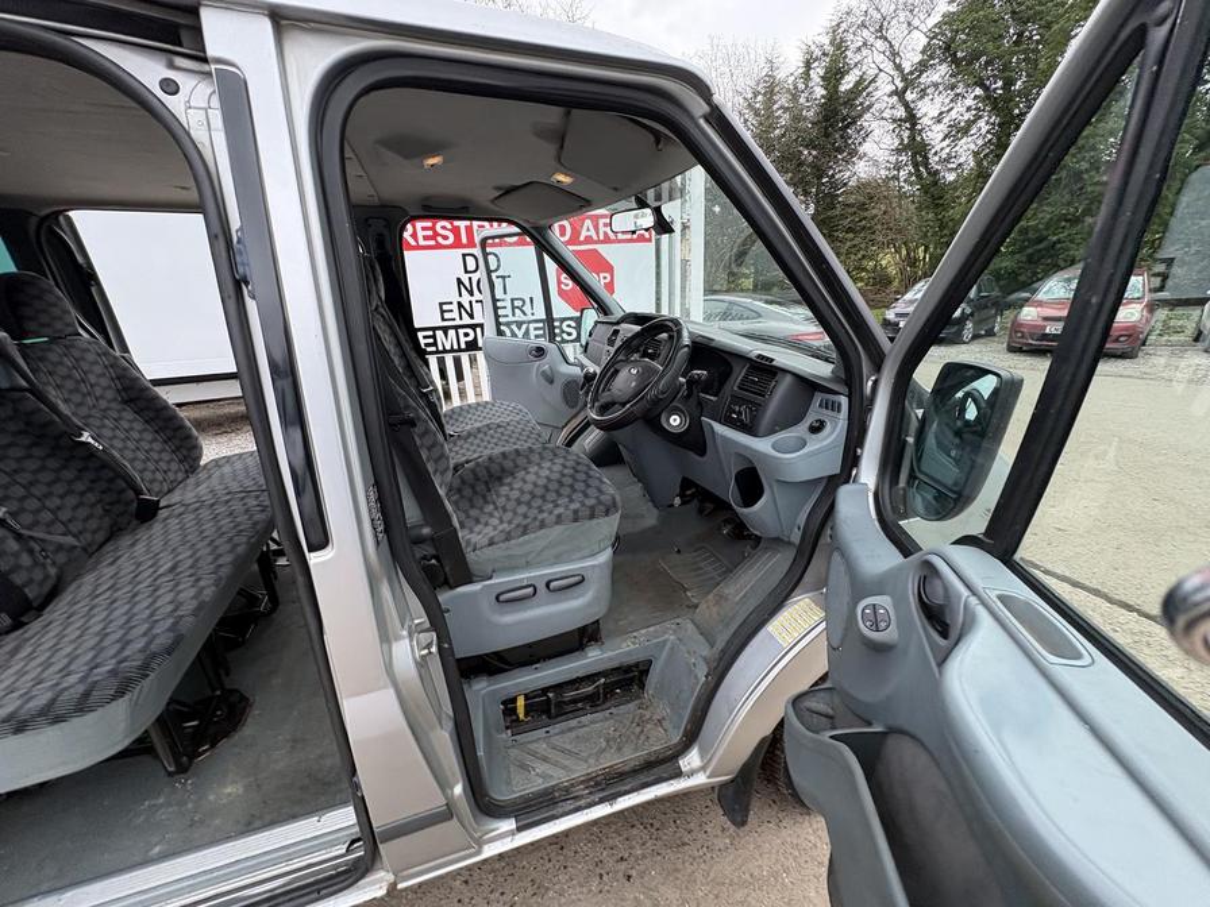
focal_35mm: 14
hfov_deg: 102.1
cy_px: 454
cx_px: 605
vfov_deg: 85.7
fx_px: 489
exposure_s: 1/162
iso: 64
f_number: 2.2
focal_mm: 2.22
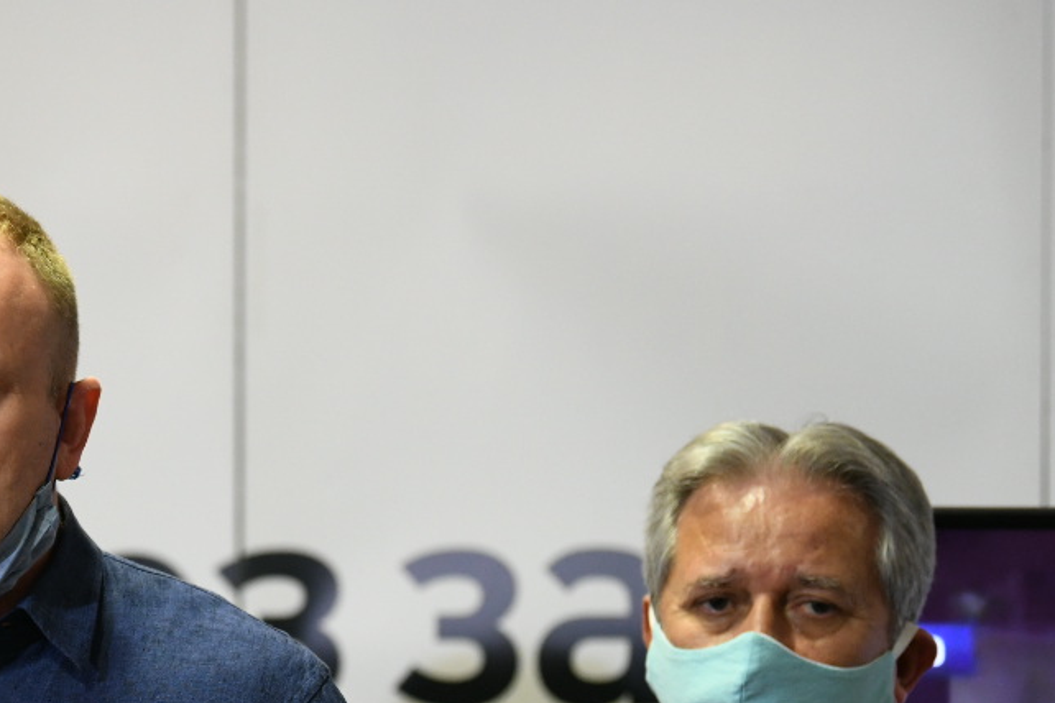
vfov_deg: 4.5
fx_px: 8879
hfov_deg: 6.8
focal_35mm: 303
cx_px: 81
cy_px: 782
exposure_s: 1/100
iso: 1600
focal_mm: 120
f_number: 2.8
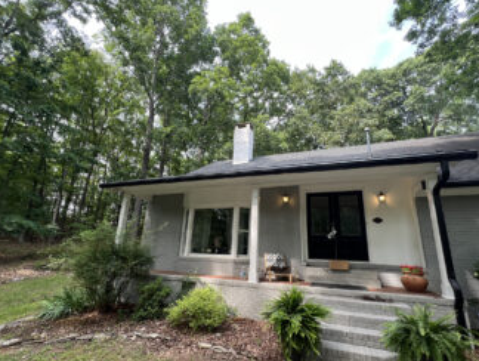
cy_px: 192
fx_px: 208
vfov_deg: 81.8
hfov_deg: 98.0
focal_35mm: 15
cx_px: 250
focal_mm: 1.57
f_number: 1.8
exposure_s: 1/99
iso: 32
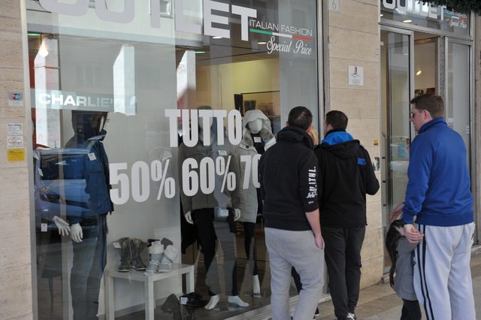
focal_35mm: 50
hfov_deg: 39.6
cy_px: 160
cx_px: 240
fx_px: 668
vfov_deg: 27.0
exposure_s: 1/400
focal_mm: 50
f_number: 4
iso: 400
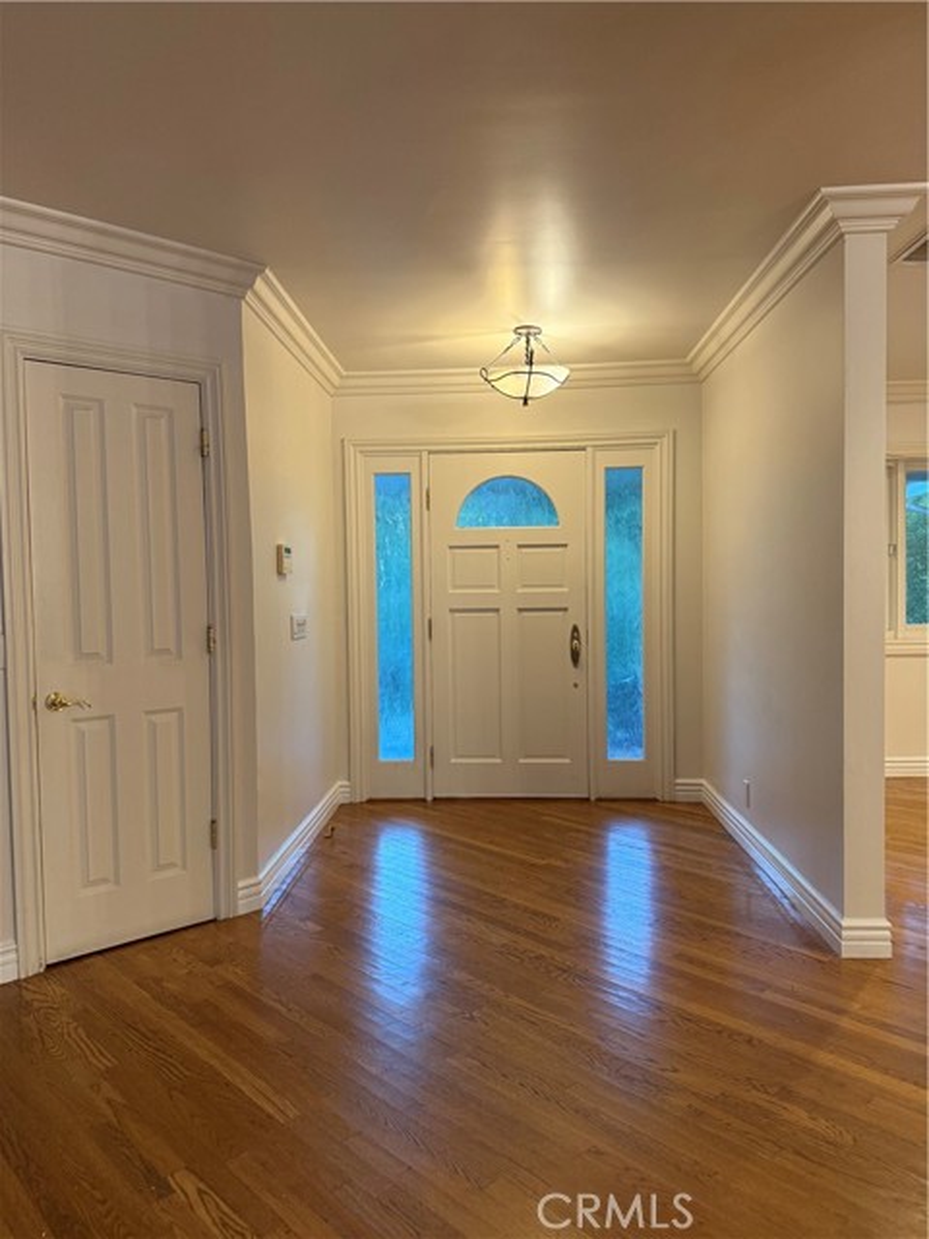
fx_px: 859
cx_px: 464
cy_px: 620
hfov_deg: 56.8
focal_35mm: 24
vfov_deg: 71.6
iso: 200
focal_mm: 6.76
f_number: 1.78
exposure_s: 1/60
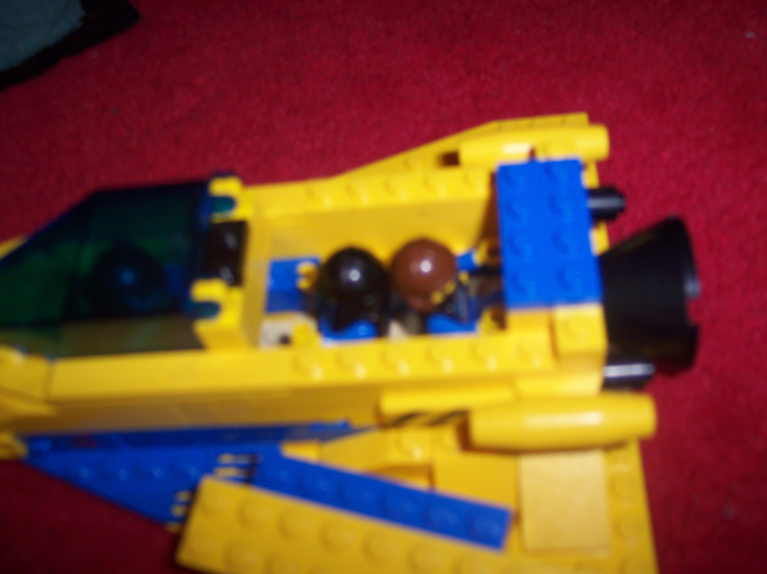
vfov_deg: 37.7
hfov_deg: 49.0
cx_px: 384
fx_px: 842
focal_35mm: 38
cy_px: 287
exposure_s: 1/30
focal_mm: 8
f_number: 2.8
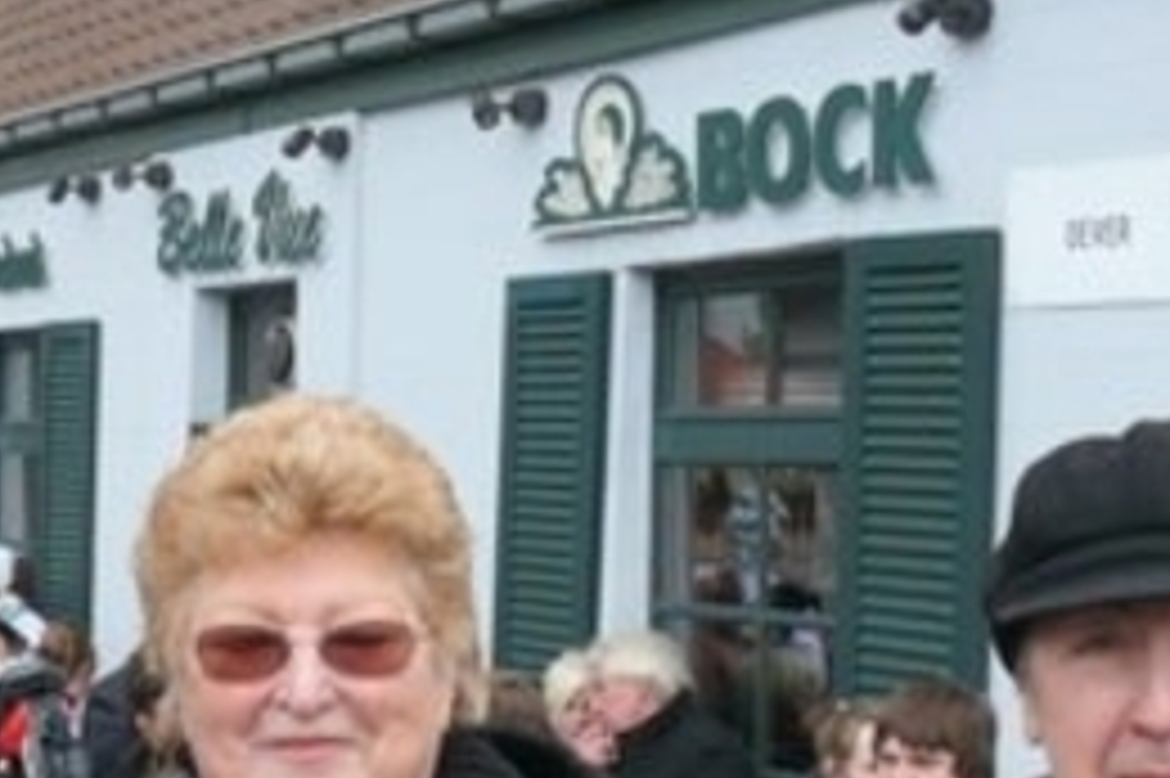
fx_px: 2728
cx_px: 202
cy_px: 580
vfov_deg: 16.2
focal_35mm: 84
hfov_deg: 23.8
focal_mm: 7.5
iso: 100
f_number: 4
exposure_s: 1/125
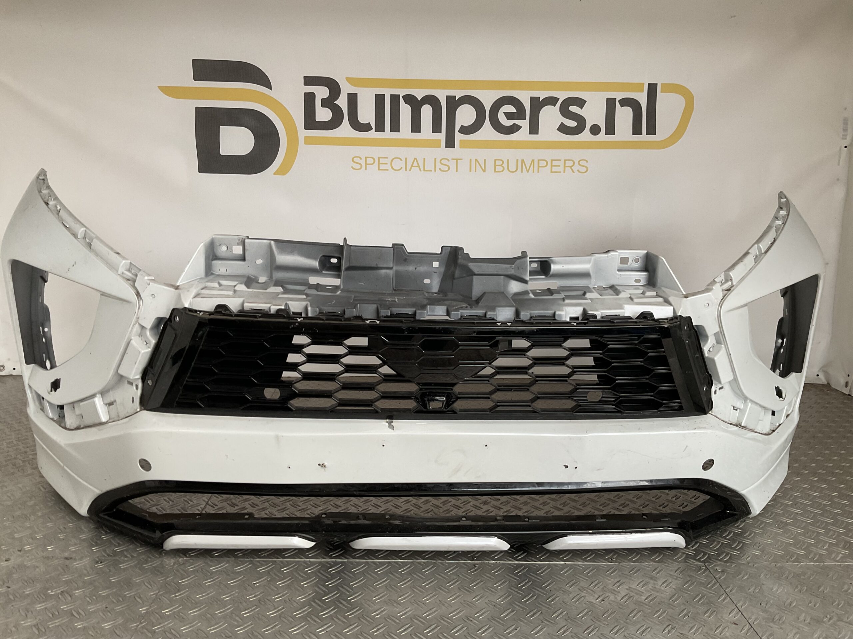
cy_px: 320
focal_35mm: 29
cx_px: 426
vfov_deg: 48.2
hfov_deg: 61.7
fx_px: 715
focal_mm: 3
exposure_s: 1/100
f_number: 1.8
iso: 50
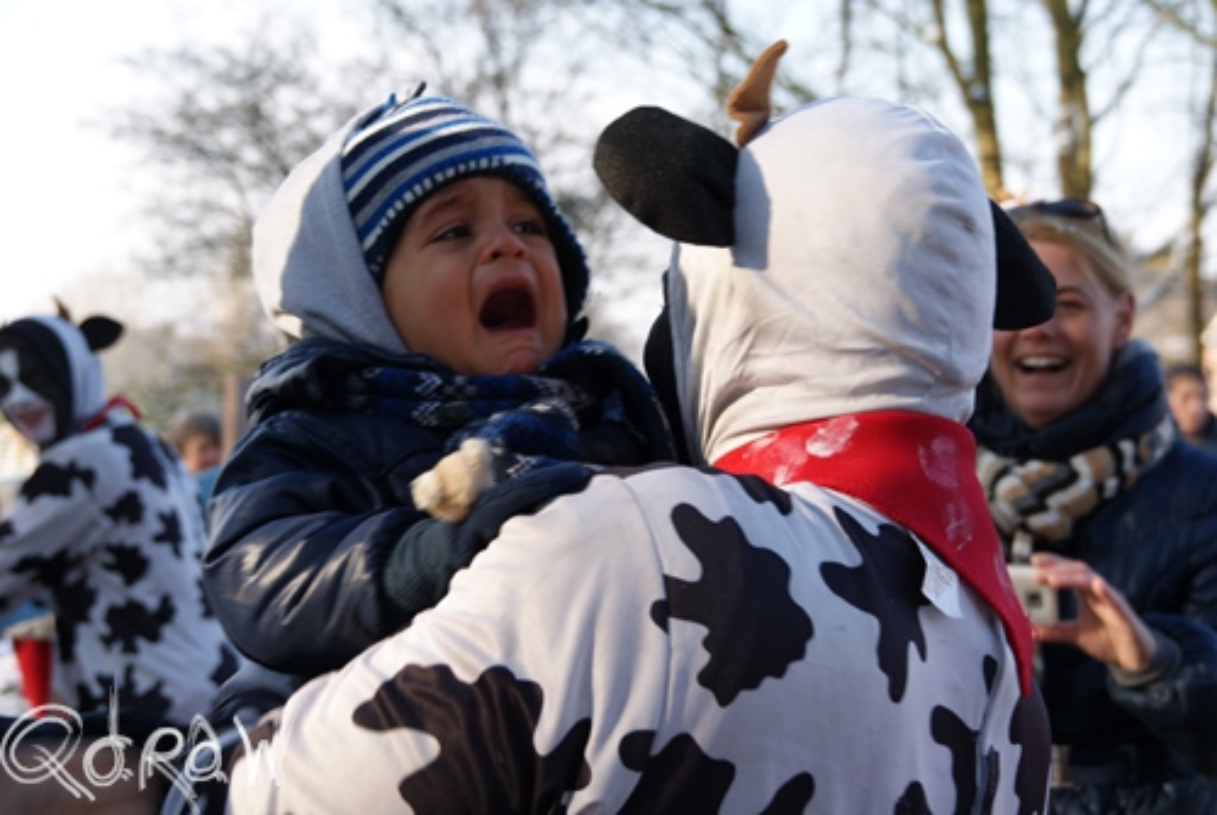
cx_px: 608
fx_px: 2793
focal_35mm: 82
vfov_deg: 16.6
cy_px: 408
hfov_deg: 24.6
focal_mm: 55
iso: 100
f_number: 6.3
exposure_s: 1/125
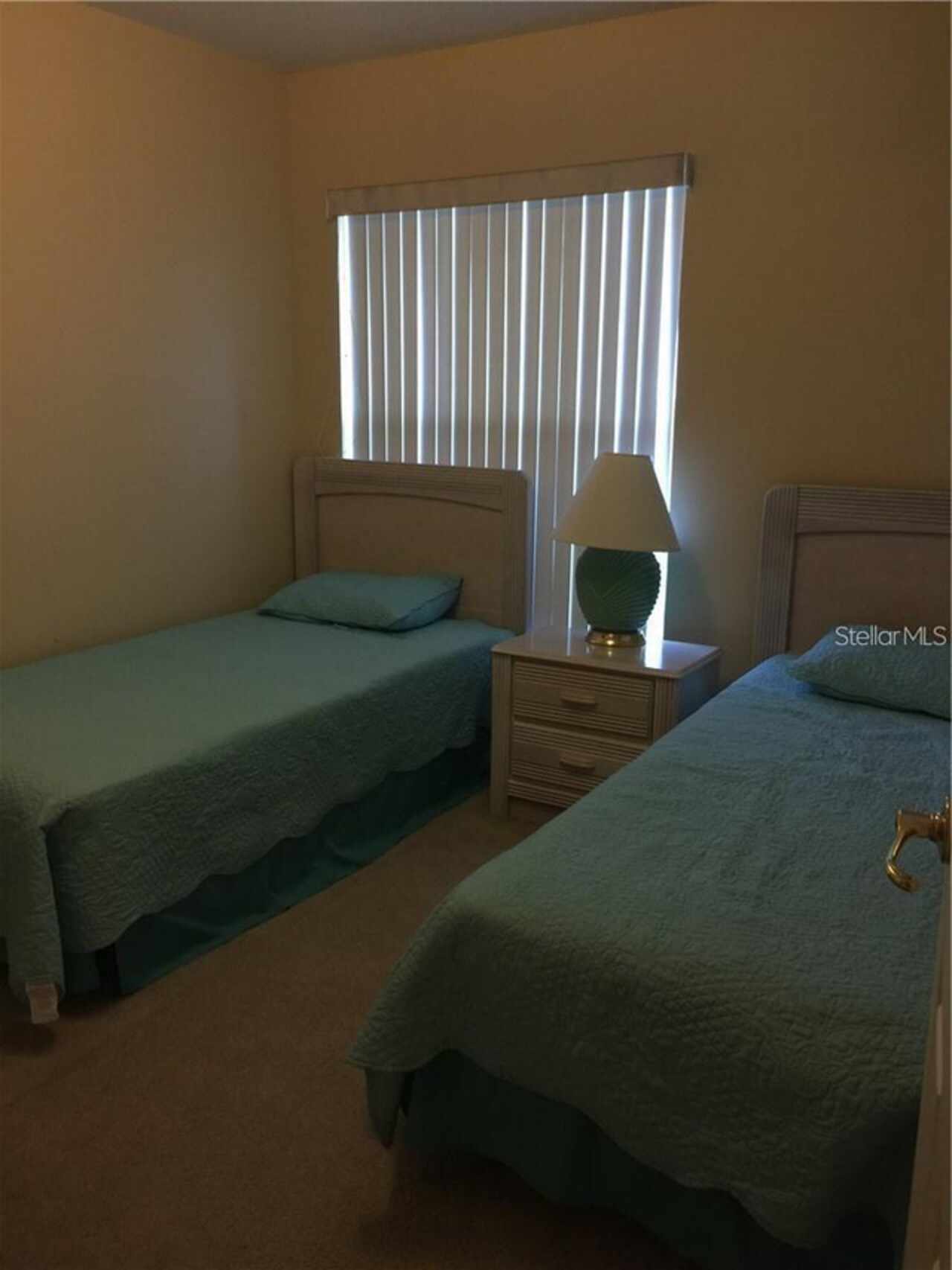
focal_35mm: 29
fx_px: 1063
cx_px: 476
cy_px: 635
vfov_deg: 61.7
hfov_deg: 48.2
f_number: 2.2
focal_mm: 4.15
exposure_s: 1/4
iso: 80
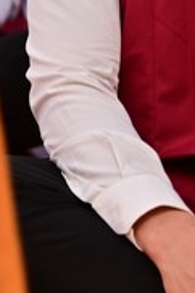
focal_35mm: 393
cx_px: 145
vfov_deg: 5.2
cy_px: -106
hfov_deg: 3.5
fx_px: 3199
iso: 1000
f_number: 4
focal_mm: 110
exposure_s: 1/125
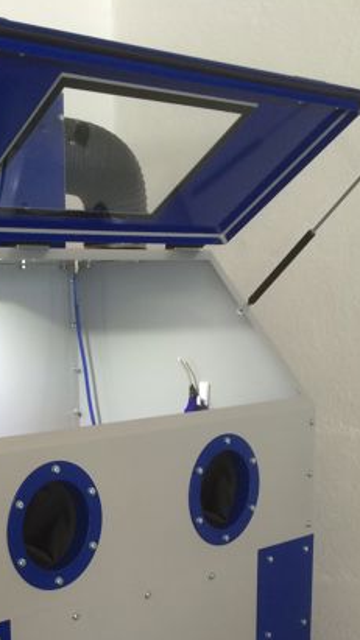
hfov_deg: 19.8
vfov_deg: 33.5
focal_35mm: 59
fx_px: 1002
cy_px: 581
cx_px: 2
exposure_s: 1/33
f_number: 2.2
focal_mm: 4.15
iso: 100
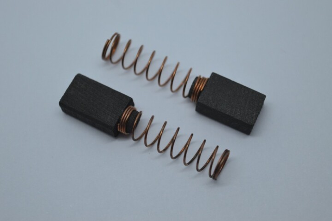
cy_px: 110
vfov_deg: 16.5
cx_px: 166
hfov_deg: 24.6
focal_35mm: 82
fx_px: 760
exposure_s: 1/125
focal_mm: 55
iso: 360
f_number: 5.6
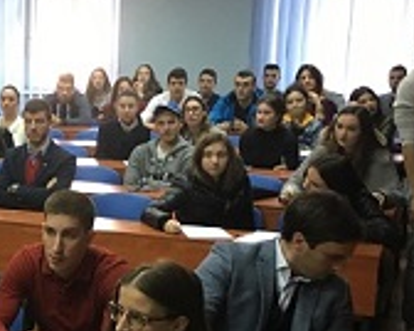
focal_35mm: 76
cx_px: -123
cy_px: 201
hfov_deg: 22.5
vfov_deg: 20.1
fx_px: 930
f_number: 2.2
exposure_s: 1/33
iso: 100
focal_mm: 4.15
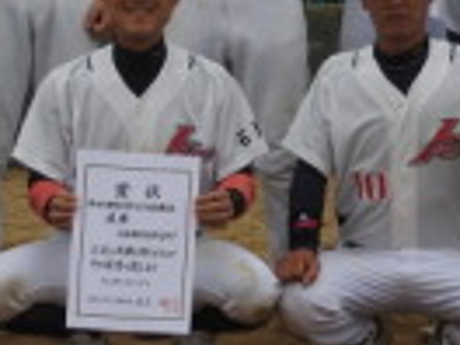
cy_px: 59
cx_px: 303
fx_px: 1993
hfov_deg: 13.1
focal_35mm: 150
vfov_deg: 9.9
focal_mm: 5.9
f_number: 3.6
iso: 100
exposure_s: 1/500
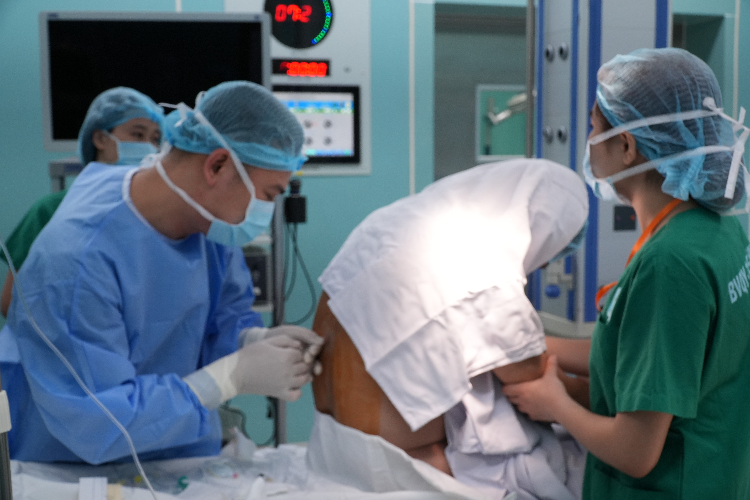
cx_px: 375
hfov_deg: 42.3
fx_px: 969
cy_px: 250
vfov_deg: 28.9
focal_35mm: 46
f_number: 6.3
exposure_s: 1/125
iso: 1000
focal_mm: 31
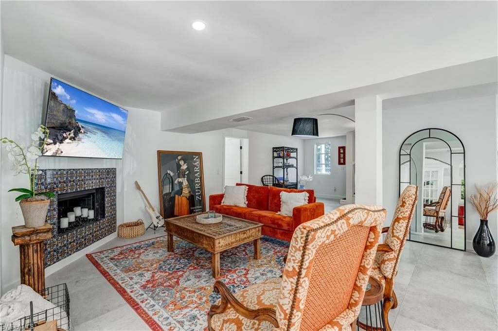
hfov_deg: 96.8
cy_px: 166
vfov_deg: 73.7
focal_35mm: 16
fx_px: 221
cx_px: 249
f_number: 9
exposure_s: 1/10
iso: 400
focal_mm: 16
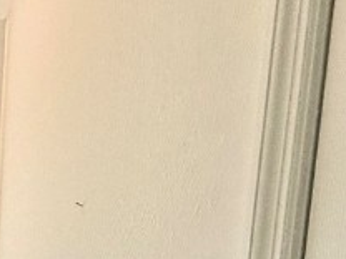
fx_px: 690
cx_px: -289
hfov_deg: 19.9
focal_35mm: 69
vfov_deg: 15.0
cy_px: 584
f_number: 2.2
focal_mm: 2.22
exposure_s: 1/211
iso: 64
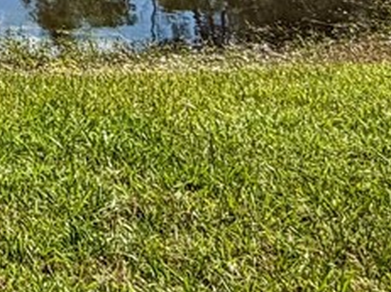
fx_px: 1095
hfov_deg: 14.4
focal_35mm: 97
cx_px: -513
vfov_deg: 12.5
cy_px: -366
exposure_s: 1/1167
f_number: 2.2
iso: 20
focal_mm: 2.22
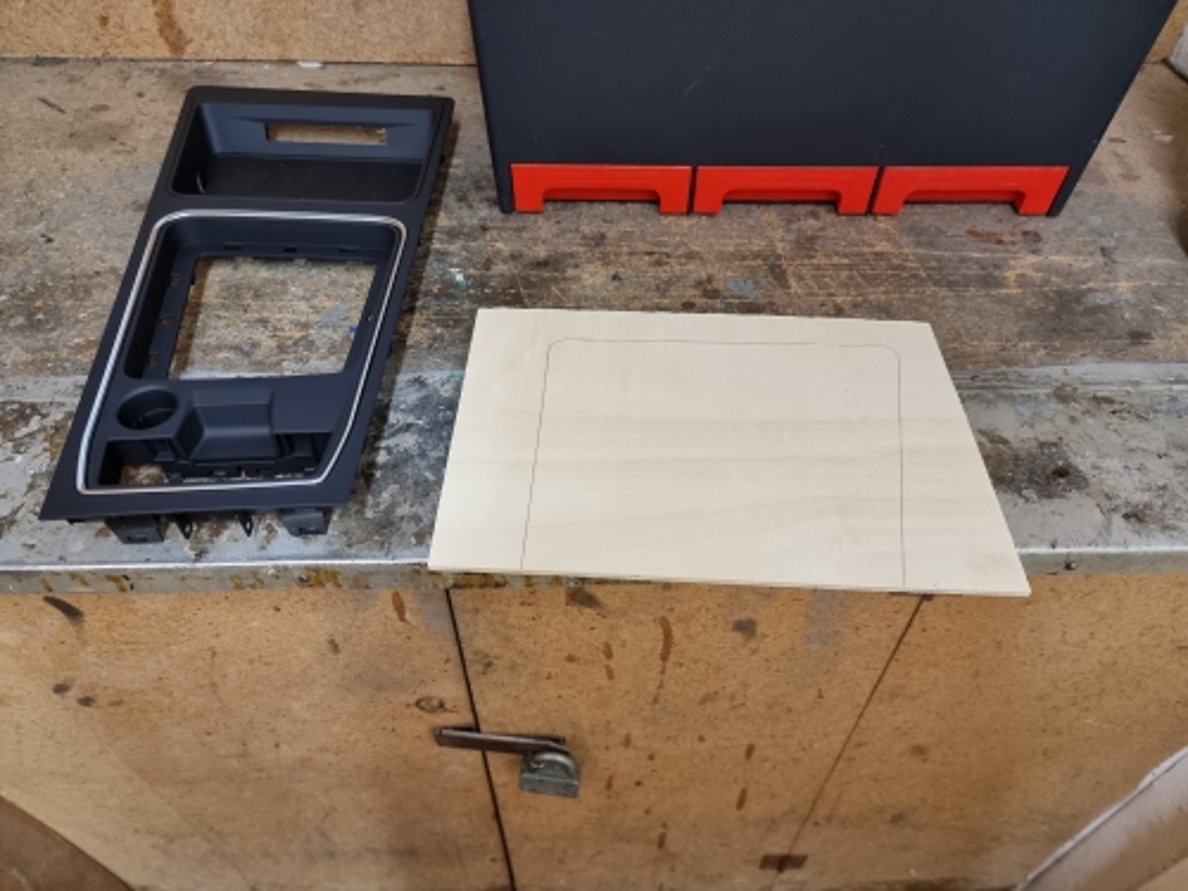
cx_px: 594
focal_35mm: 24
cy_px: 446
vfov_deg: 56.8
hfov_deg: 71.6
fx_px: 824
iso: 400
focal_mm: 6.7
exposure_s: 1/50
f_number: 1.8
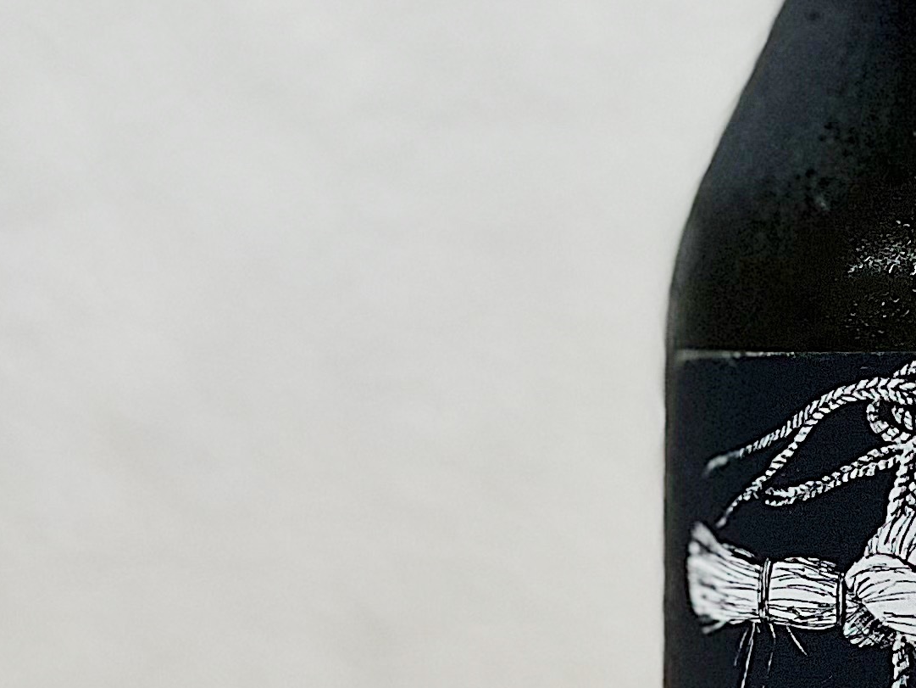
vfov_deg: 7.6
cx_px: 984
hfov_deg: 10.1
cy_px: 102
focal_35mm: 194
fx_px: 5134
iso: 64
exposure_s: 1/100
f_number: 2
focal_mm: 6
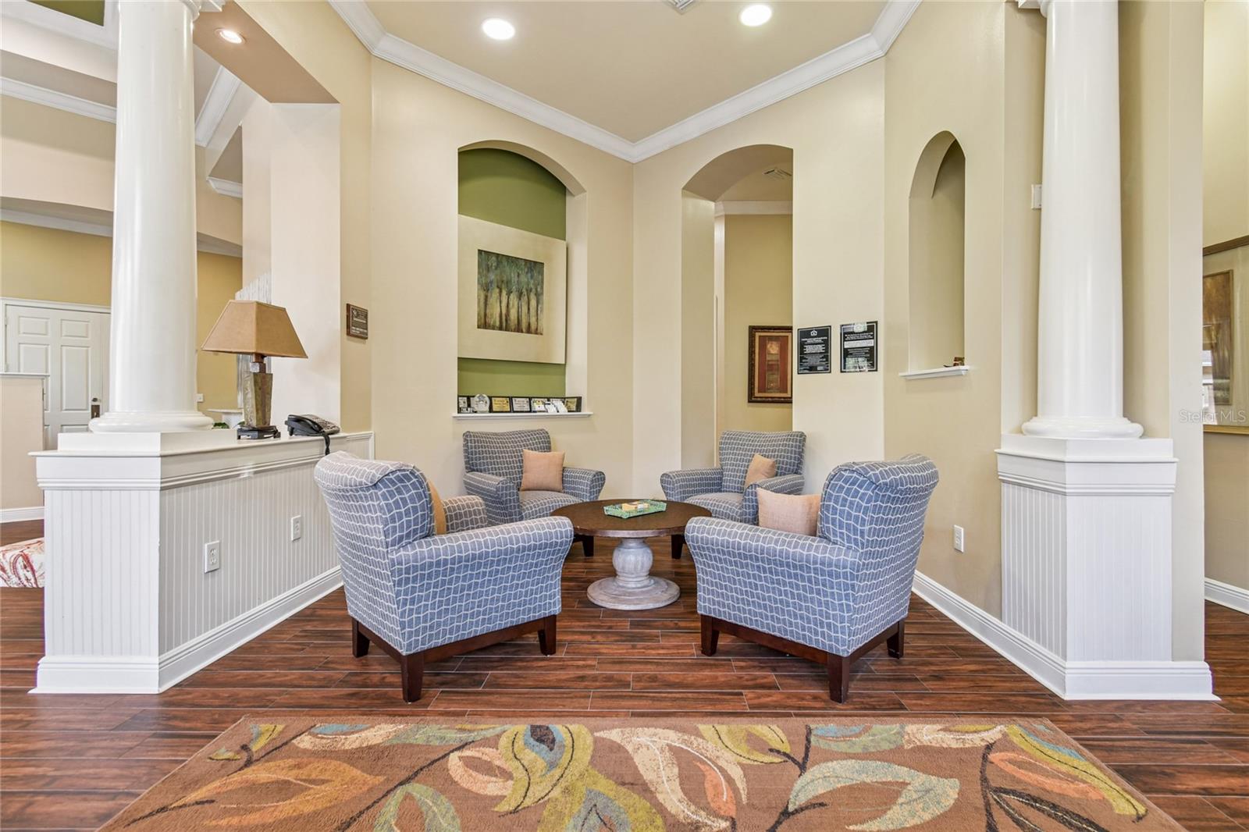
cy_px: 416
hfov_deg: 100.4
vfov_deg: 77.3
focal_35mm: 15
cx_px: 624
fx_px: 520
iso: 100
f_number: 7.1
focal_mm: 10
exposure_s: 1/1.25
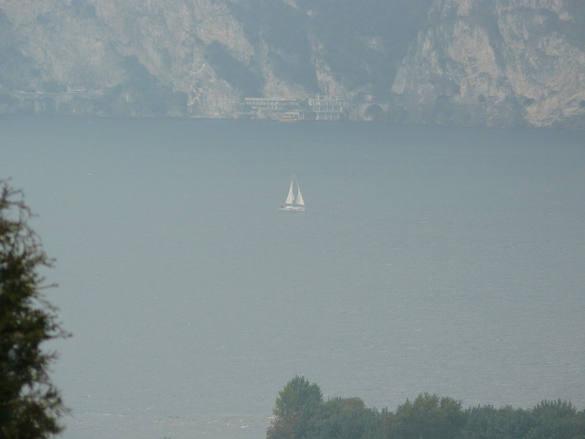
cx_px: 292
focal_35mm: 432
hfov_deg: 4.6
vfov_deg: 3.4
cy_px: 220
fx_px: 7301
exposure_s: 1/250
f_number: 5
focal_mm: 72
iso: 100
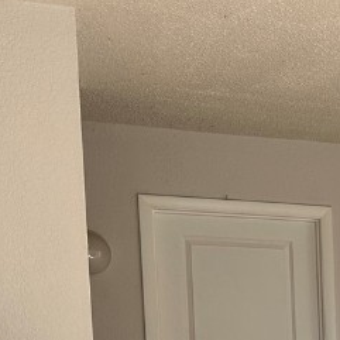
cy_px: 485
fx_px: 1000
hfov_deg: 16.5
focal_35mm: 90
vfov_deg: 17.6
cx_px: 591
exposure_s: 1/176
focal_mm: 6.86
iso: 64
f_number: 1.78
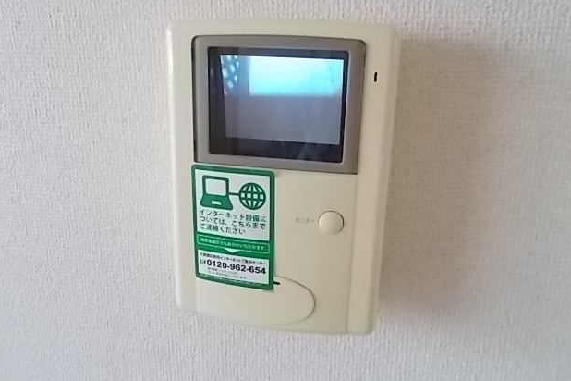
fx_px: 444
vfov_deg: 46.3
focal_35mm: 28
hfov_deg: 65.5
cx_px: 285
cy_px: 168
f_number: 3.2
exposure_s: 1/125
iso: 500
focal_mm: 4.6
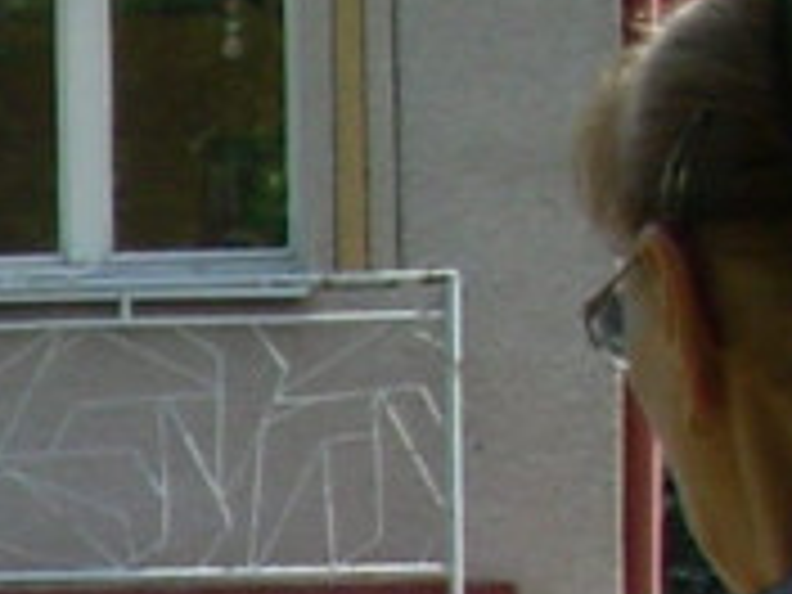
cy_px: 1566
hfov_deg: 6.7
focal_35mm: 276
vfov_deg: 5.2
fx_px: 6315
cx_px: -1228
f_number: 2.9
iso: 50
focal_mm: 6.3
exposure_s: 1/497
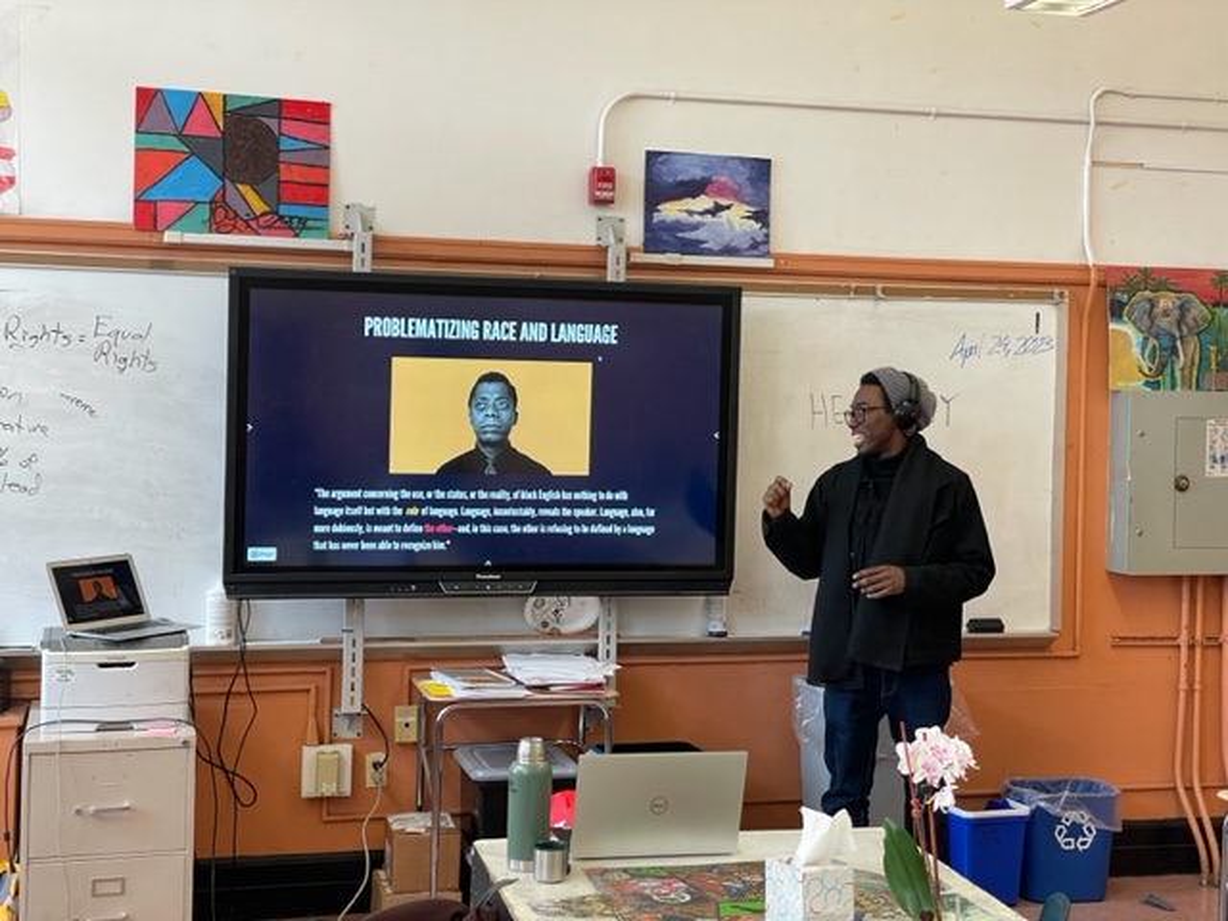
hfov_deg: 36.8
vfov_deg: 28.0
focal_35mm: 52
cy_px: 460
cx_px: 614
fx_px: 1845
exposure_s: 1/120
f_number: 2
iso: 125
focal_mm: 6
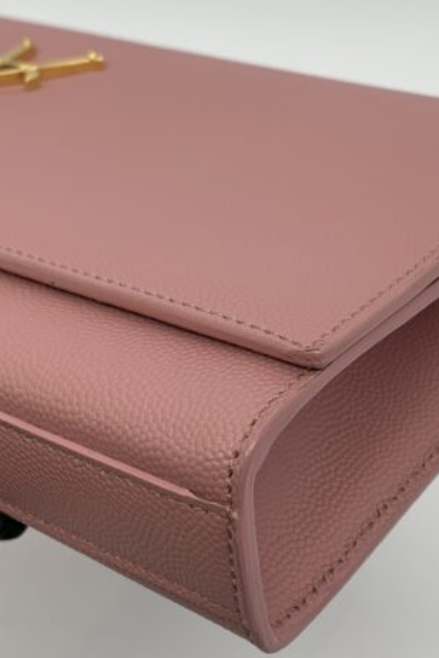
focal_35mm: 60
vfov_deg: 33.4
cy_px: 355
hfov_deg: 22.6
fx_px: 1097
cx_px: 244
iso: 25
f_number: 1.8
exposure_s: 1/124
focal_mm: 4.25
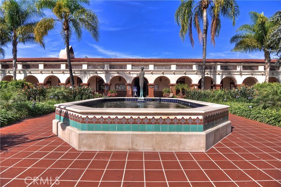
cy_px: 94
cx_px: 140
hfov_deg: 90.1
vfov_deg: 67.2
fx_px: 140
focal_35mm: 18
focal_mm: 12
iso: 200
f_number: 7.1
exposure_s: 1/1000
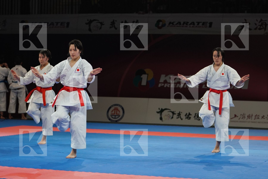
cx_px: 134
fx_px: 782
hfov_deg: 19.5
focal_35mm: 105
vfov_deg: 13.0
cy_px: 90
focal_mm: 70
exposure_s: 1/1000
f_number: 2.8
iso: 1250
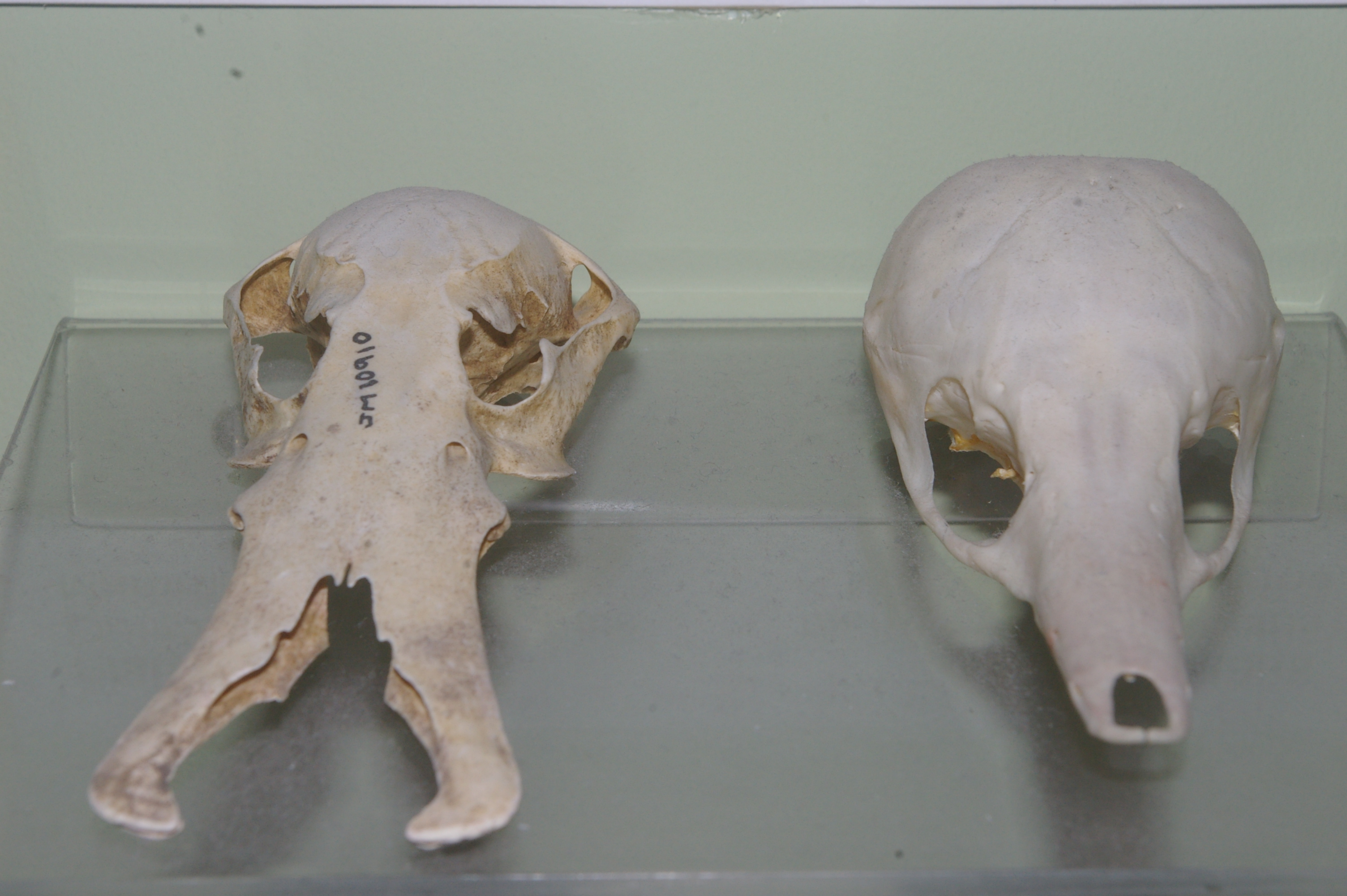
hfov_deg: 24.6
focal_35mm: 82
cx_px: 674
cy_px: 448
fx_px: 3084
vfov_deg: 16.5
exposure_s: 1/60
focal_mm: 55
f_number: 16
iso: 400
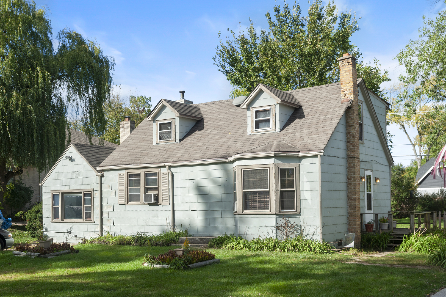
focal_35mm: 46
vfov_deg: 29.2
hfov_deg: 42.8
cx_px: 223
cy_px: 148
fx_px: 570
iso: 400
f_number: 8
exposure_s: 1/1000
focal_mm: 46
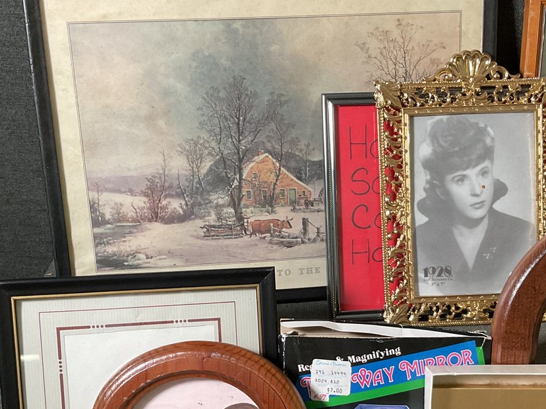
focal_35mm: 53
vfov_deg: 27.2
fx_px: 836
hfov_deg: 36.1
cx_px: 312
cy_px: 299
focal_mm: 3
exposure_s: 1/60
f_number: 1.8
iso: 80
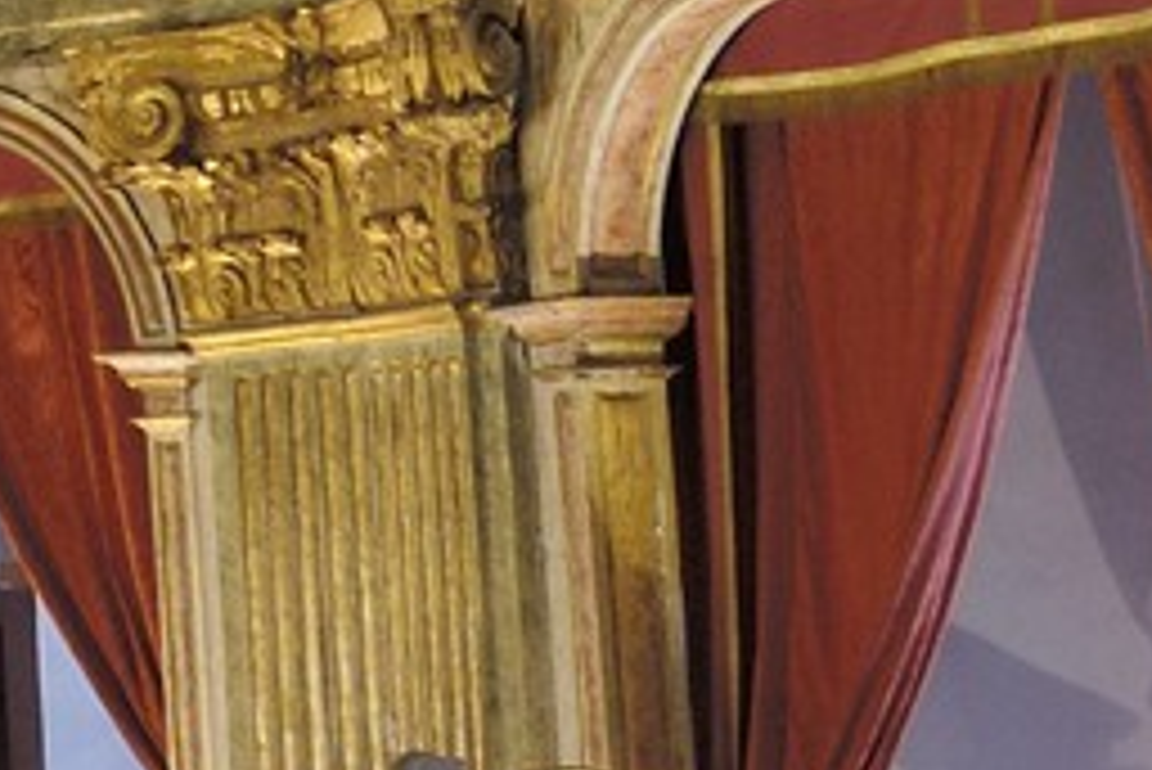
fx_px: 5095
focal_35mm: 159
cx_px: -1746
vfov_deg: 8.3
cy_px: -603
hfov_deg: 10.7
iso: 100
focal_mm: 17
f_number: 8
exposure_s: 1/1.25
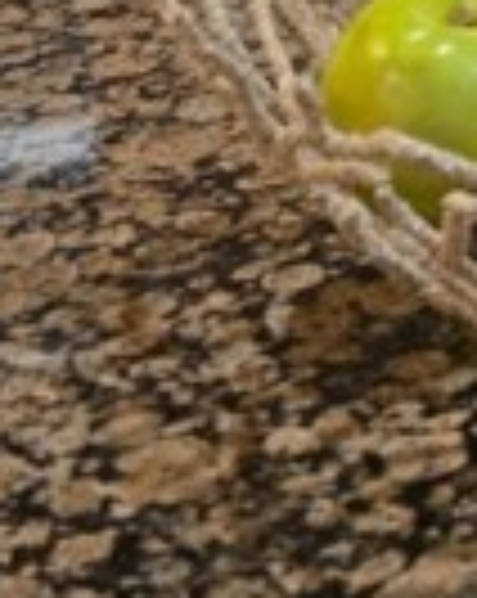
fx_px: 1910
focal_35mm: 108
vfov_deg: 15.4
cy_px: -463
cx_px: 806
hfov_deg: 13.1
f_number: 1.7
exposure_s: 1/120
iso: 320
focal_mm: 6.3
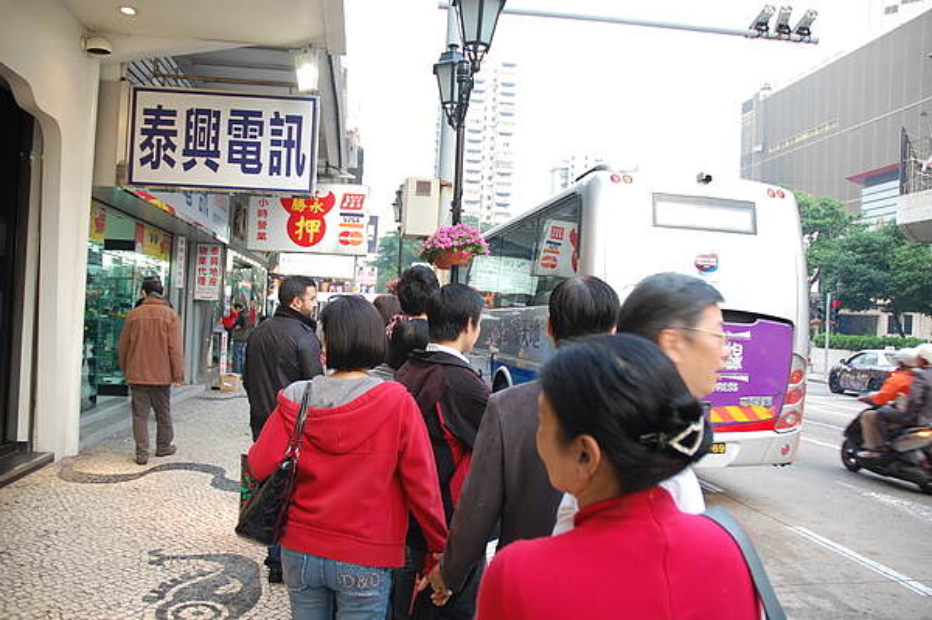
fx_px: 698
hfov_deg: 67.4
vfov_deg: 47.9
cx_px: 466
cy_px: 310
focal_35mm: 27
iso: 200
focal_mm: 18
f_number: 3.5
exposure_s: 1/40
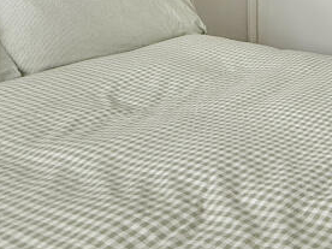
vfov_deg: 24.6
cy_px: -71
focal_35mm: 52
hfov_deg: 28.9
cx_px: 447
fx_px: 499
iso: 200
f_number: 2.2
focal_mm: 2.22
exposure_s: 1/99
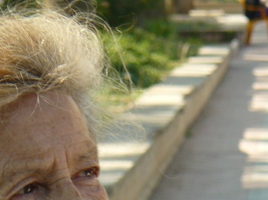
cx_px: 193
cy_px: 168
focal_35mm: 377
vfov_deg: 3.9
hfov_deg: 5.3
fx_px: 2917
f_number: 4
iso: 100
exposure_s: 1/200
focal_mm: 26.2
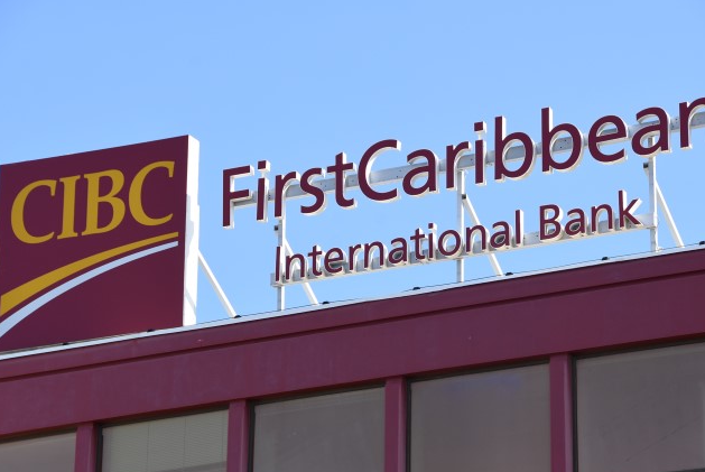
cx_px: 361
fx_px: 3187
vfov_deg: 8.5
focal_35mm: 163
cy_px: 266
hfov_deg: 12.6
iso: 400
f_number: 7.1
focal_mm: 95
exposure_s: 1/800
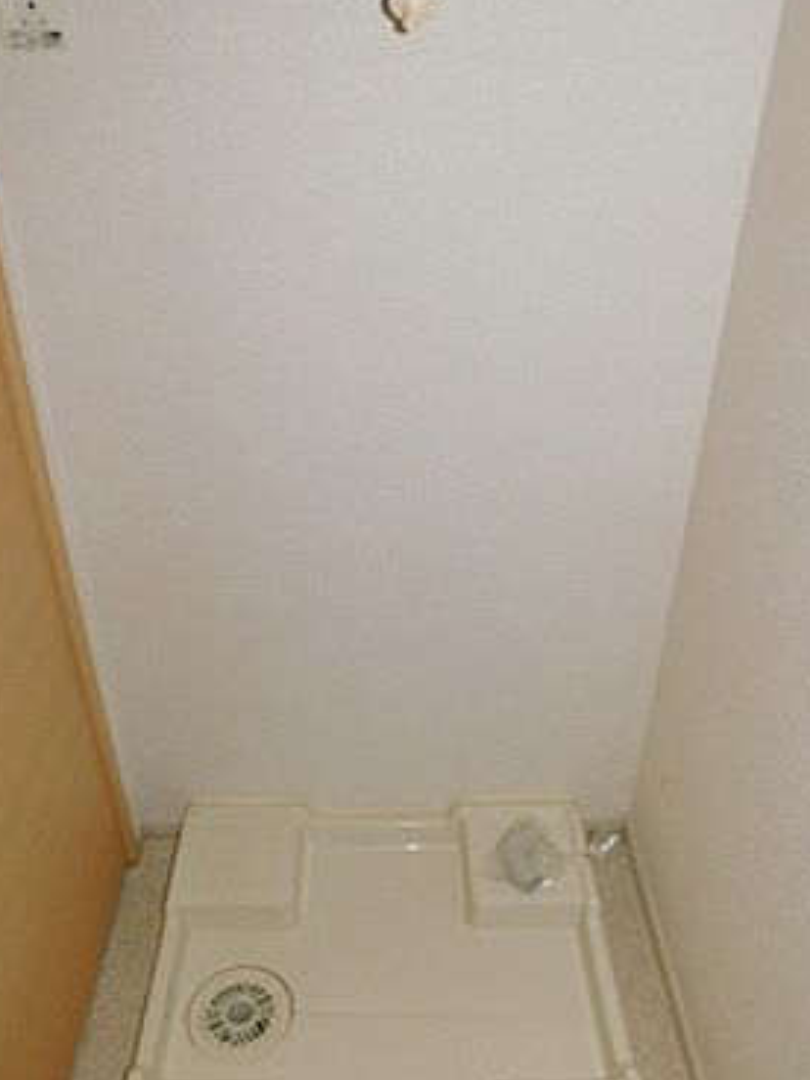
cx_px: 367
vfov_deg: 59.9
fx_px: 936
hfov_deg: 46.7
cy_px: 572
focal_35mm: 30
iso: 200
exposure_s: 1/30
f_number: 3
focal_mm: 4
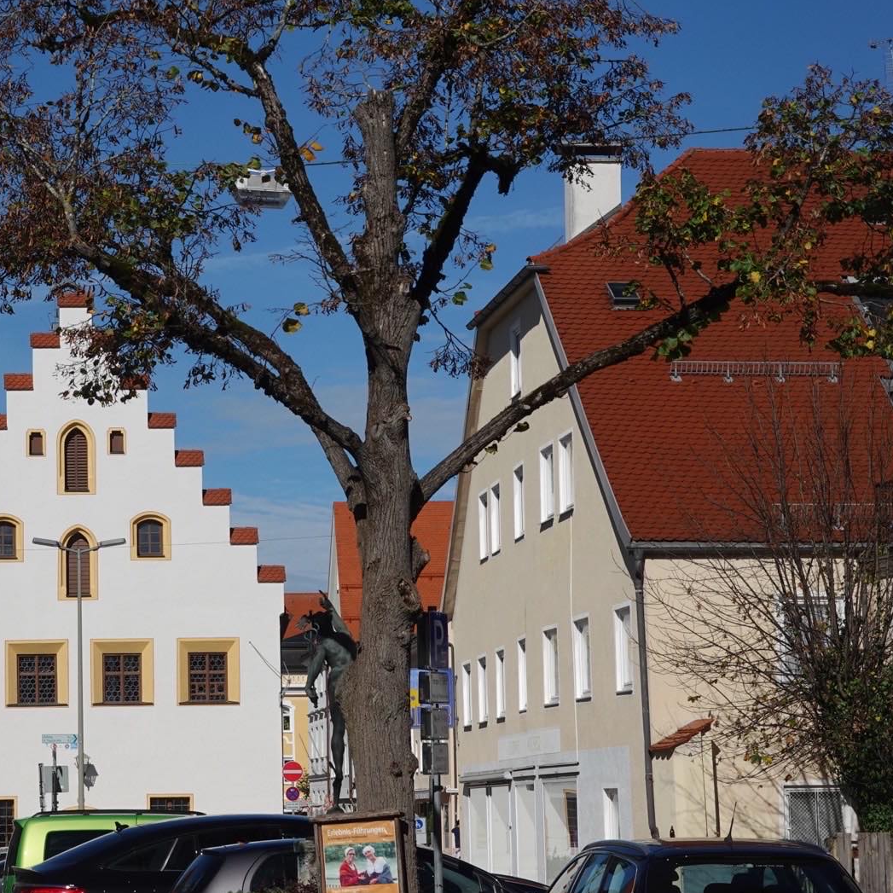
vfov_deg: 16.4
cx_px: 117
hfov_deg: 16.2
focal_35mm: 106
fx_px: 3094
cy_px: 474
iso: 125
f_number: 6.3
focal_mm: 24.84
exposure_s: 1/1000
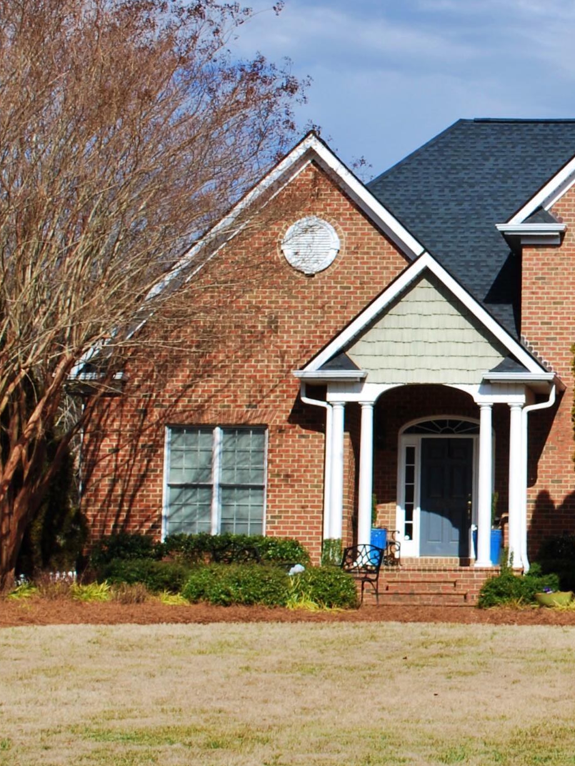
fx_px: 2347
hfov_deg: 13.7
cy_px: 286
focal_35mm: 106
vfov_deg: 18.5
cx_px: 629
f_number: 9
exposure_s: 1/320
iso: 100
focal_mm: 30
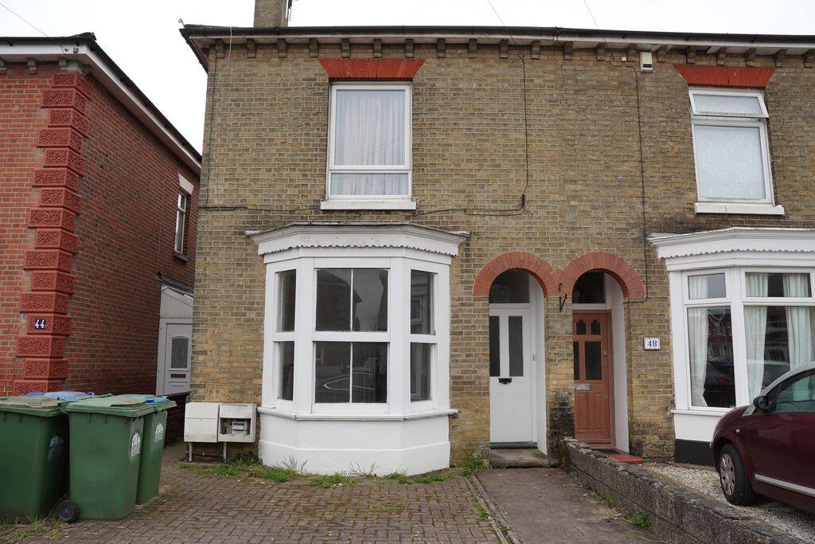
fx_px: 577
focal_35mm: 26
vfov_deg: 50.4
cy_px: 272
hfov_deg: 70.4
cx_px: 408
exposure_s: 1/160
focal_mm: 17
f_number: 4.5
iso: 100
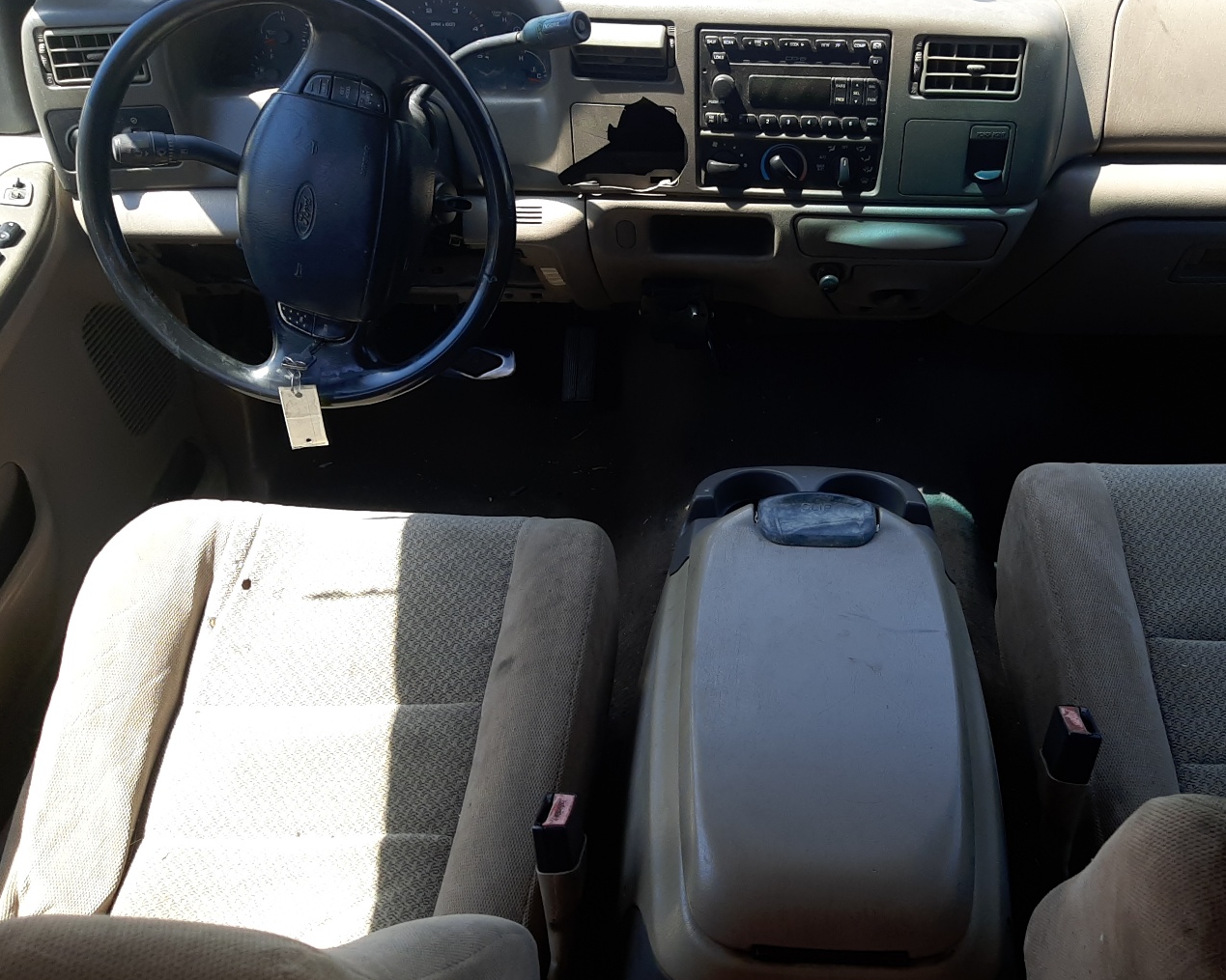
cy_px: 430
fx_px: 1161
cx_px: 726
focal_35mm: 32
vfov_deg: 45.7
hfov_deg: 55.3
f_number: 1.7
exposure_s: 1/323
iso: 40
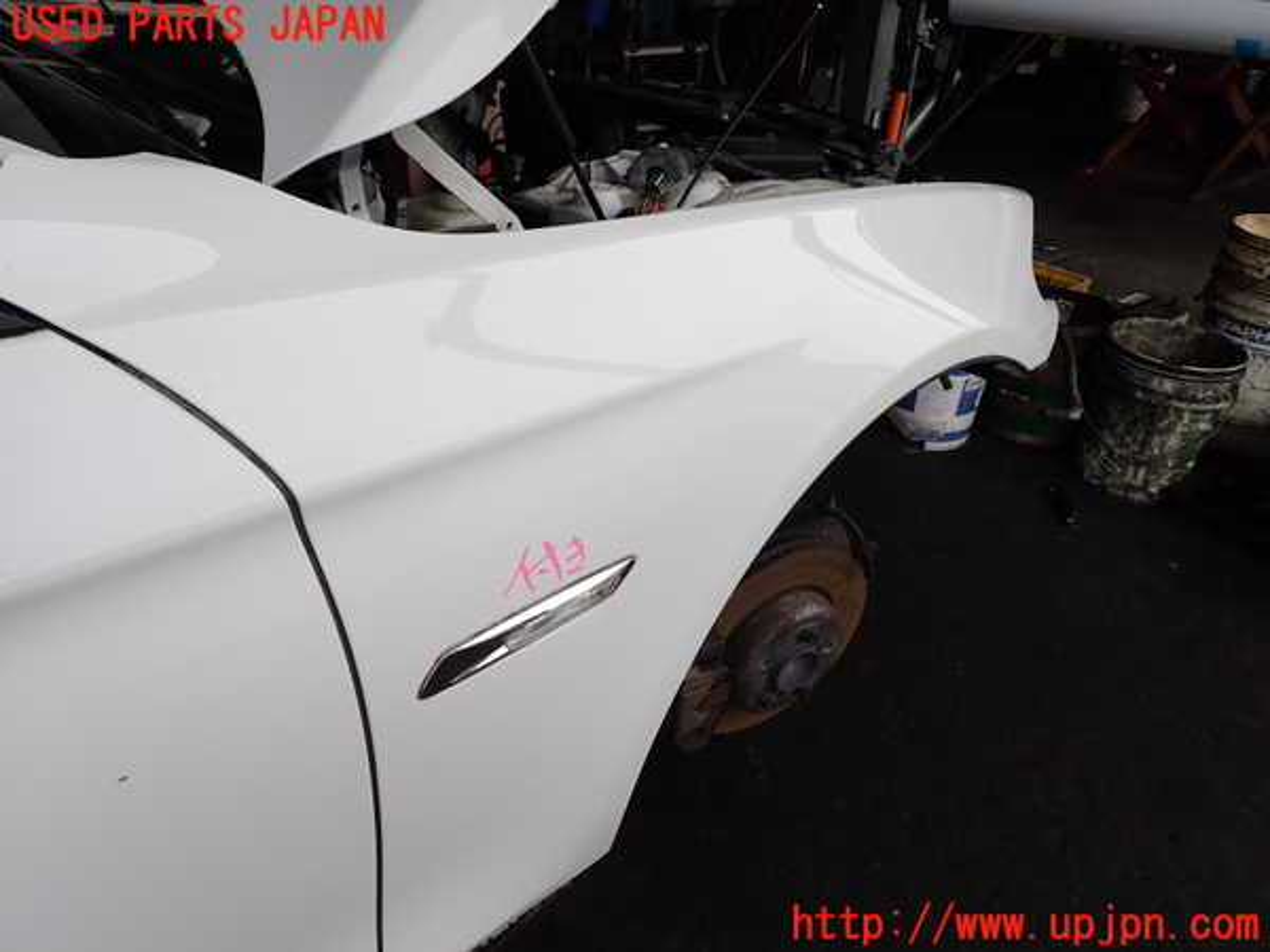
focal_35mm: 25
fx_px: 917
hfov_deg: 69.4
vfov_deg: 54.9
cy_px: 476
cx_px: 635
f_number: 2.8
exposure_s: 1/320
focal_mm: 4.5
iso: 100
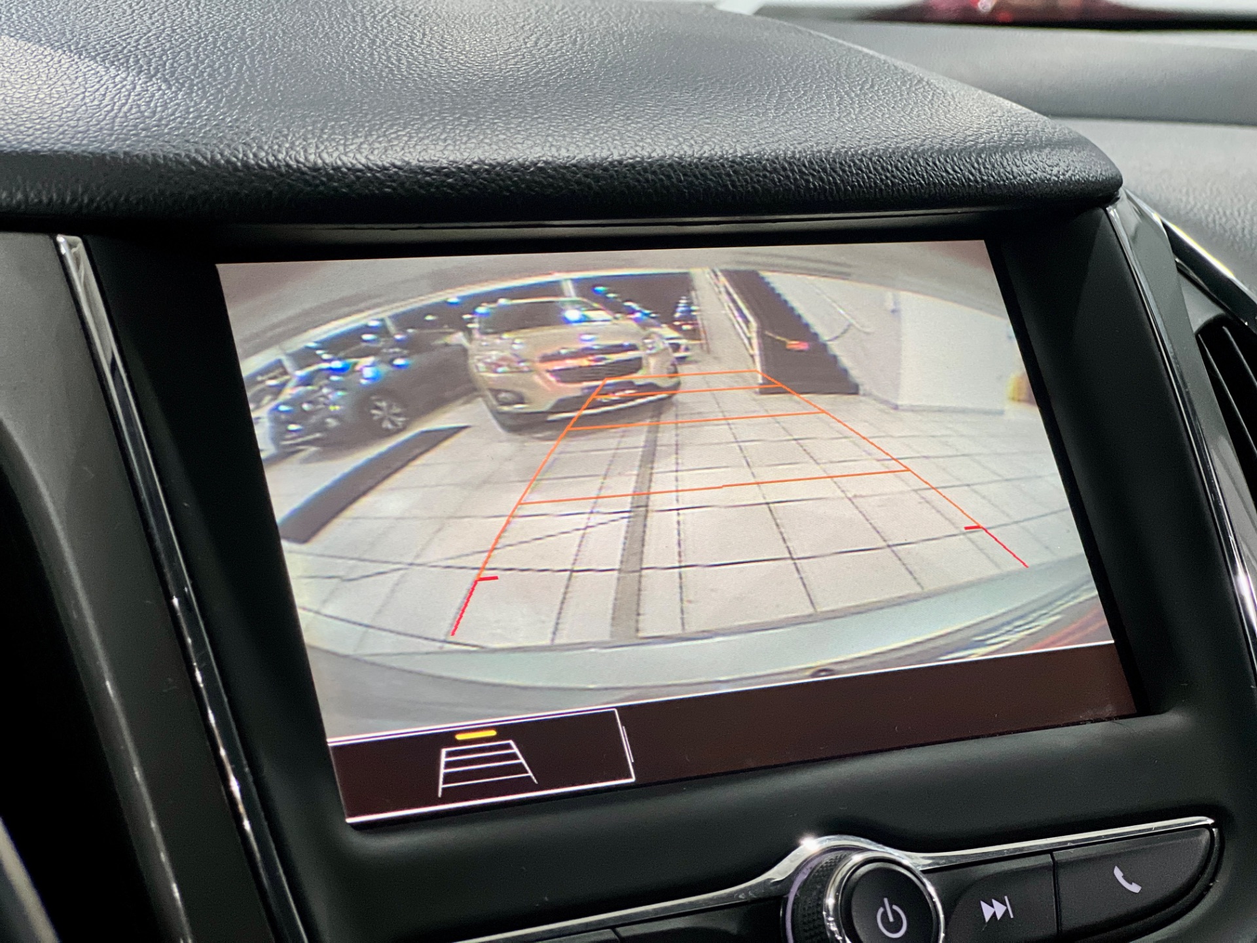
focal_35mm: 77
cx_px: 628
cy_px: 472
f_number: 2.8
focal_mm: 9
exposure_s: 1/40
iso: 200
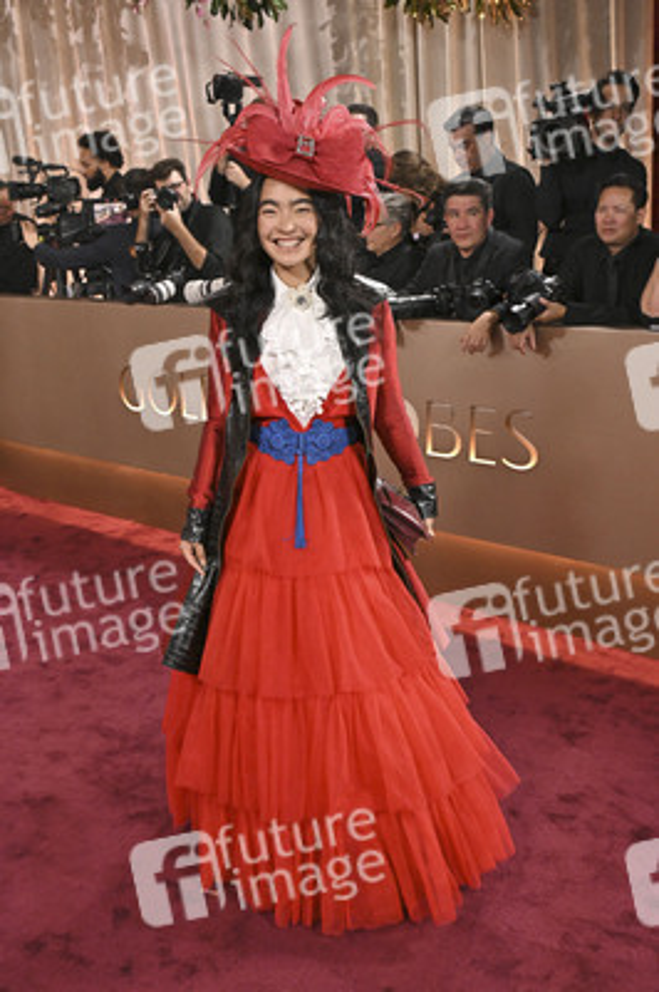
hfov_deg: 37.8
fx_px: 963
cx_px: 330
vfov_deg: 54.5
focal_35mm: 35
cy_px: 496
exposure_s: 1/320
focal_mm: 35
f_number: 5.6
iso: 2500
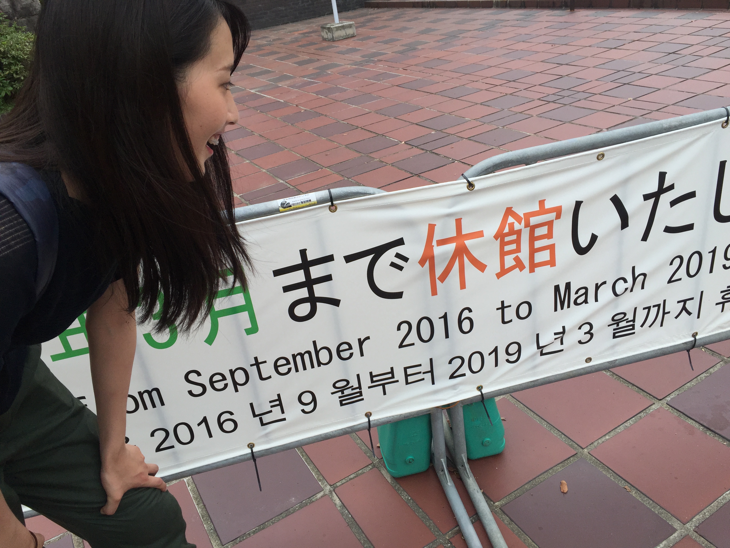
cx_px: 365
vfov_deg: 48.2
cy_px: 274
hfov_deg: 61.7
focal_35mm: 29
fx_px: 612
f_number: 2.2
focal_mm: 4.15
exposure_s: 1/964
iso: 32
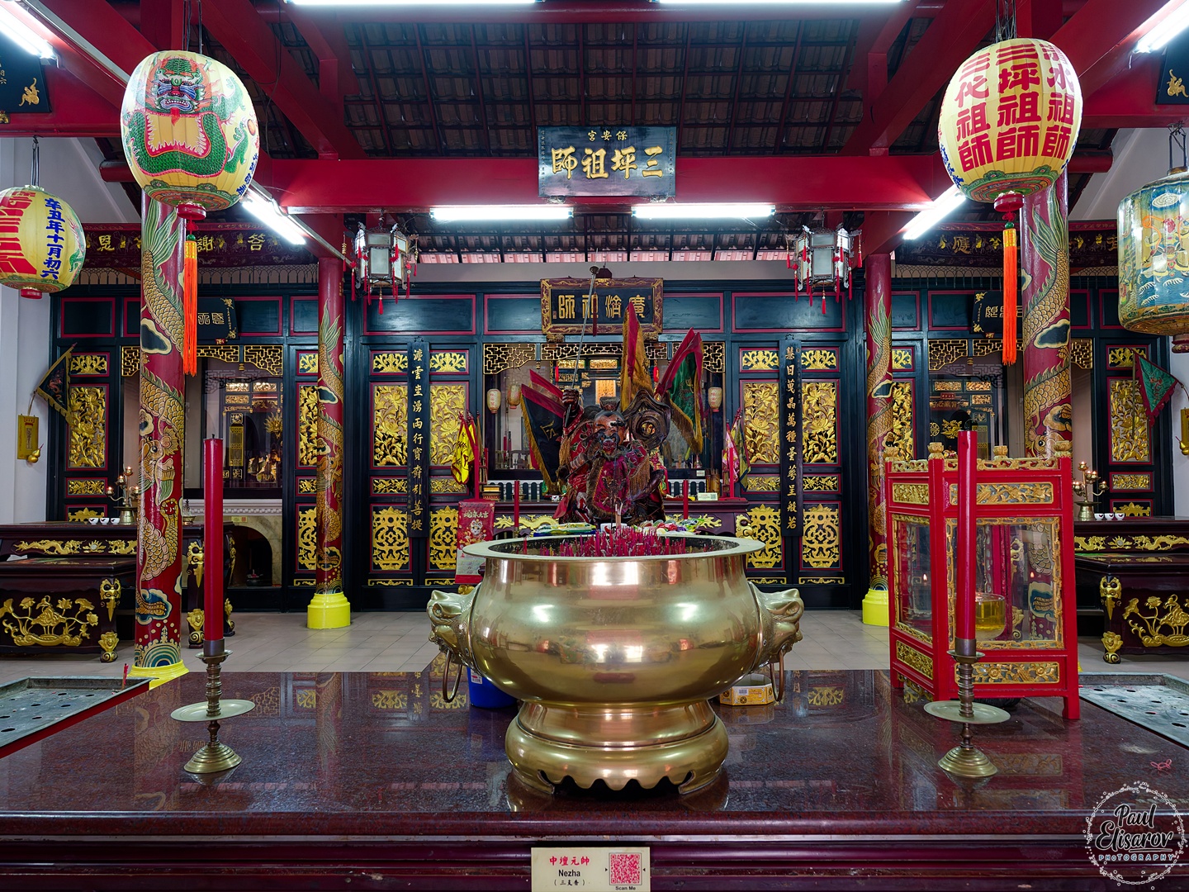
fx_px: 824
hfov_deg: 71.6
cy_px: 446
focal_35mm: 24
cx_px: 594
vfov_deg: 56.8
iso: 2000
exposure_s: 1/60
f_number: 4
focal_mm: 12
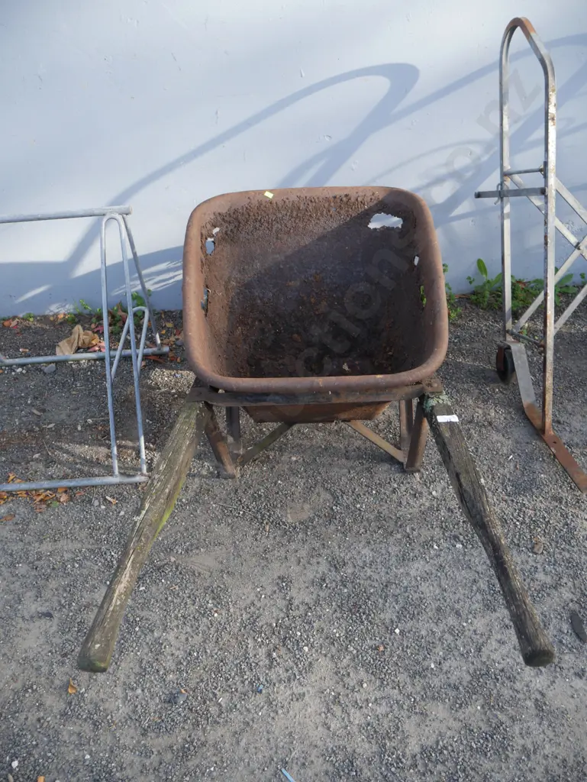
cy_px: 391
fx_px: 633
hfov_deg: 49.8
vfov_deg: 63.4
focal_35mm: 28
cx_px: 294
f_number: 4.5
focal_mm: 14
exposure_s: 1/200
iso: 200
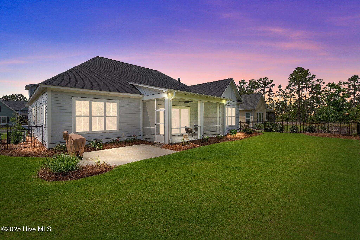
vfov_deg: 73.7
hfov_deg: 96.7
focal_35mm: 16
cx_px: 180
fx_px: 160
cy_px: 120
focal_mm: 16
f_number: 4
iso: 200
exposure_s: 1/2500
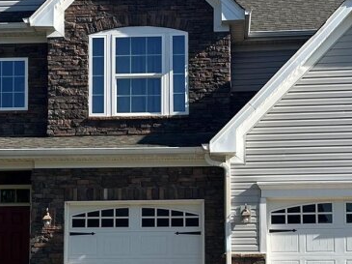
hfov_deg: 24.7
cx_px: 166
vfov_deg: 18.4
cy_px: 222
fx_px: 803
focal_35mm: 79
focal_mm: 6.86
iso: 80
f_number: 1.78
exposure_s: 1/4184
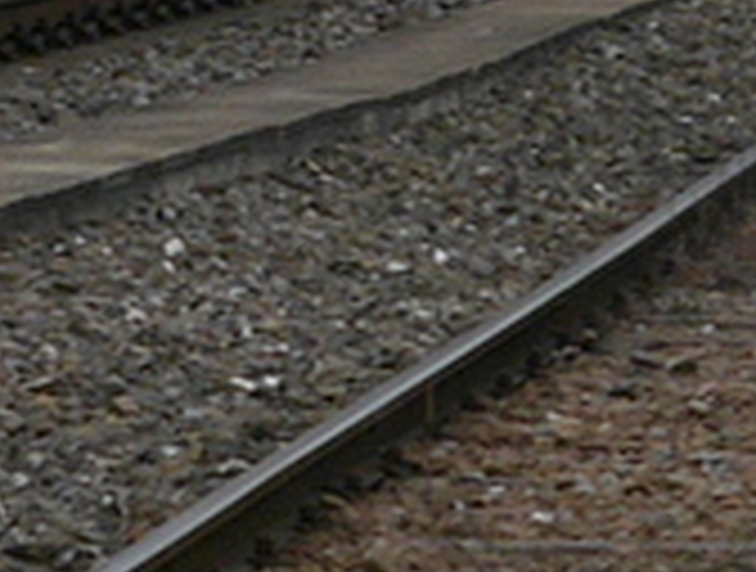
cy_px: -944
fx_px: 7184
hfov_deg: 5.9
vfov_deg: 4.4
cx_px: -603
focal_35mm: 328
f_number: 5
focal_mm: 23
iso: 160
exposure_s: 1/100
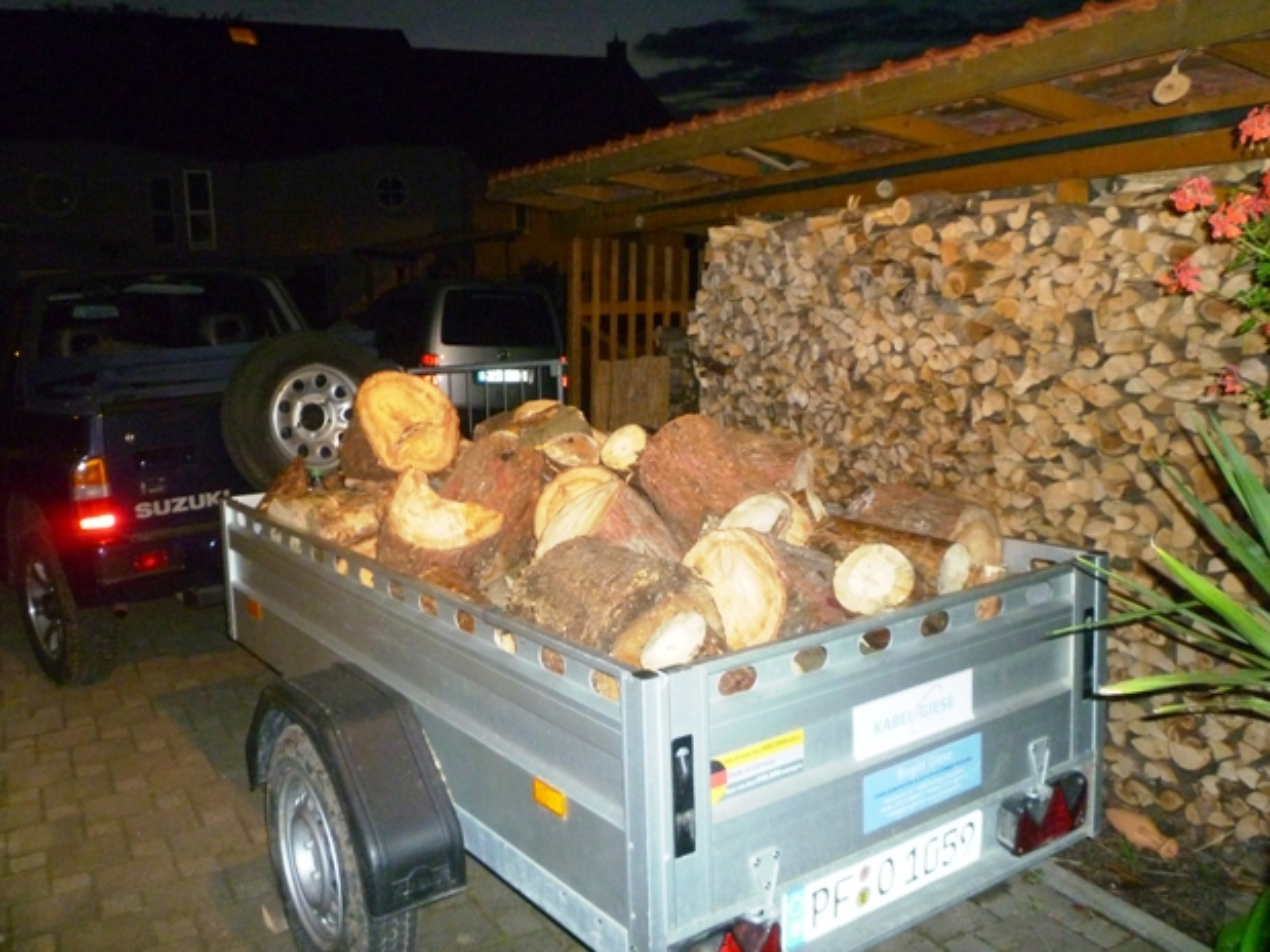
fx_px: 1100
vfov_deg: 46.8
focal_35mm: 30
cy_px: 466
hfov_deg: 60.0
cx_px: 616
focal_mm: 5.2
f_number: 3.3
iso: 500
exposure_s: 1/30
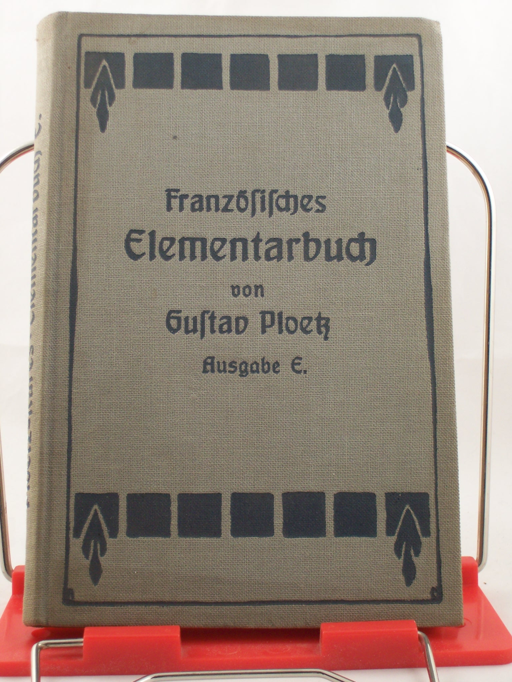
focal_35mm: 82
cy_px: 341
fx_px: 1617
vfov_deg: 23.8
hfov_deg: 18.0
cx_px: 256
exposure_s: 1/60
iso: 160
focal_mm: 13.6
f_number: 4
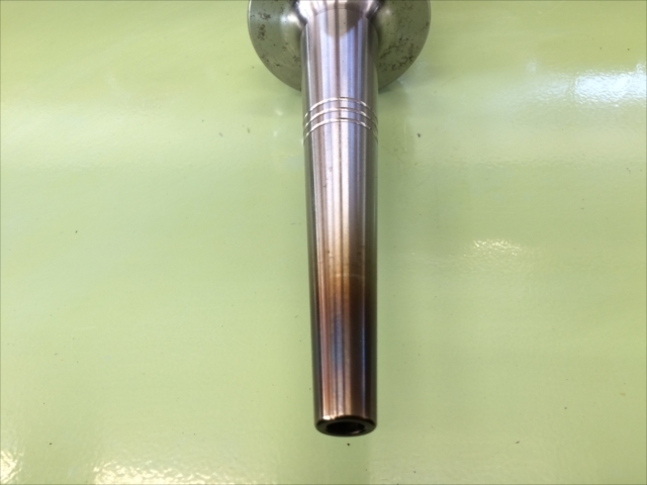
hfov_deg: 61.7
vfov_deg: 48.2
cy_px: 242
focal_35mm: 29
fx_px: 542
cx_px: 324
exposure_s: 1/30
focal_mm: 4.15
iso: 50
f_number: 2.2
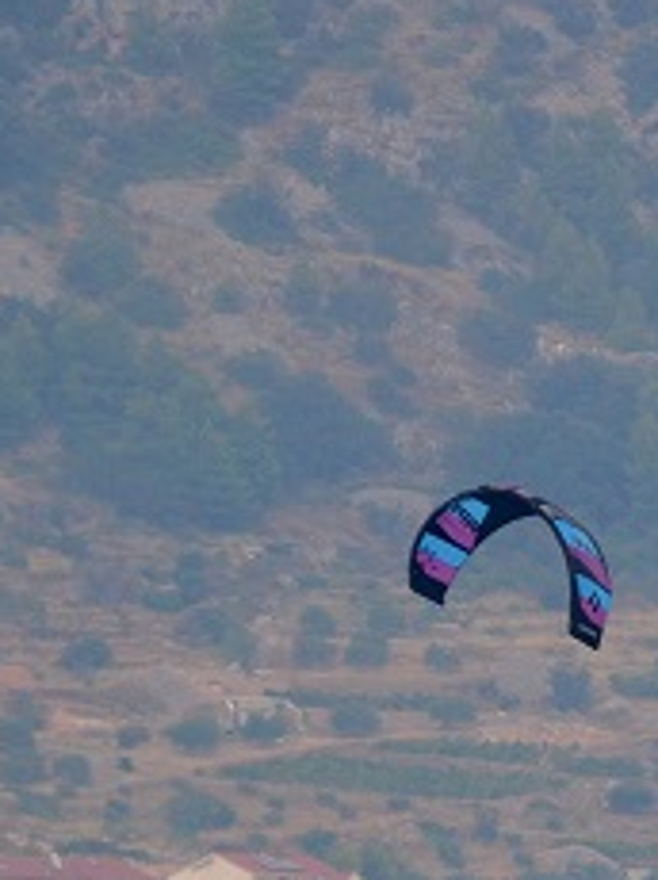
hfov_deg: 1.0
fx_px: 38139
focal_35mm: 1502
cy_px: 974
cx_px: 1146
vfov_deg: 1.3
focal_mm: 240
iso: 400
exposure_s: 1/1600
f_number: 5.6
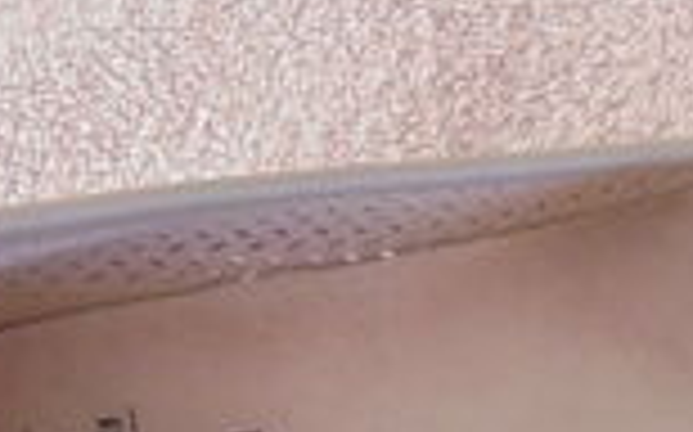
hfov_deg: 23.9
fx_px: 1623
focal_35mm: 86
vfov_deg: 13.7
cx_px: 508
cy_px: 752
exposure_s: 1/125
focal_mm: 4.6
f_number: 3.5
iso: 500
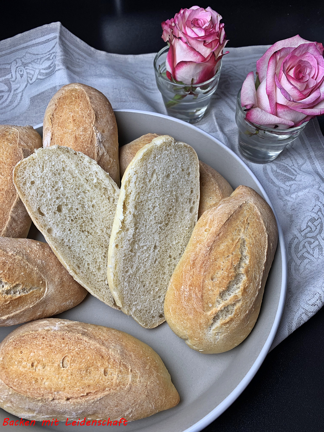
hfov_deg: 53.1
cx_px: 162
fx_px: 324
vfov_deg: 67.3
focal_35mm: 26
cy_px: 216
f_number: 1.8
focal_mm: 4.25
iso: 32
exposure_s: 1/100
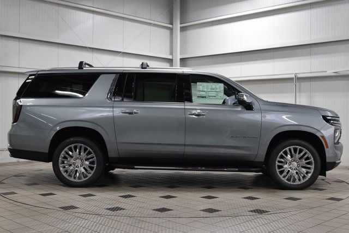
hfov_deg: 42.3
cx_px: 174
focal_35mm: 46
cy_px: 116
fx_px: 451
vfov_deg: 29.0
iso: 1600
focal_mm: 31
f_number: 7.1
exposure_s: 1/60
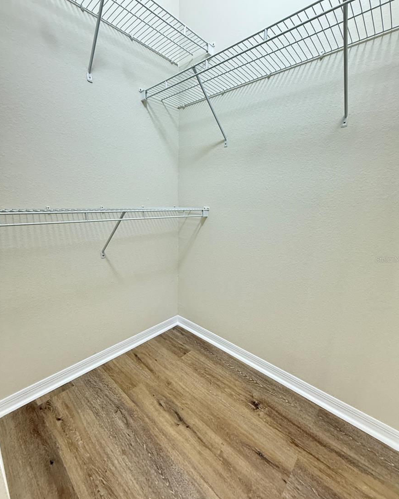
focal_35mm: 15
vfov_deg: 96.7
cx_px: 203
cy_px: 259
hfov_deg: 84.1
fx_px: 221
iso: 250
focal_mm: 2.22
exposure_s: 1/60
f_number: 2.2
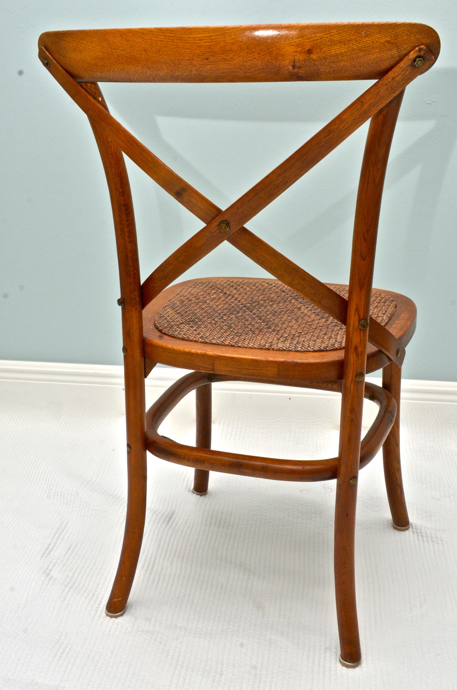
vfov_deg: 46.5
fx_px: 803
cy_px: 345
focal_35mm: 42
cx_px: 228
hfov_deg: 31.8
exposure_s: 1/125
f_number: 16
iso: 400
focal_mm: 28
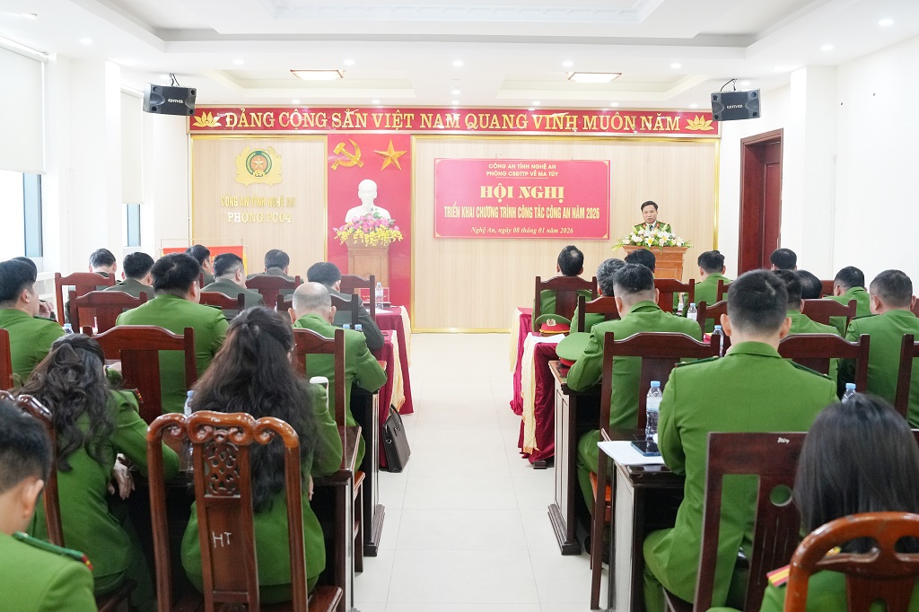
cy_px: 306
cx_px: 460
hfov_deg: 53.1
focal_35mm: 36
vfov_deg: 36.8
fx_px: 919
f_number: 4
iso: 2500
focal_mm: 24
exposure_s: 1/125
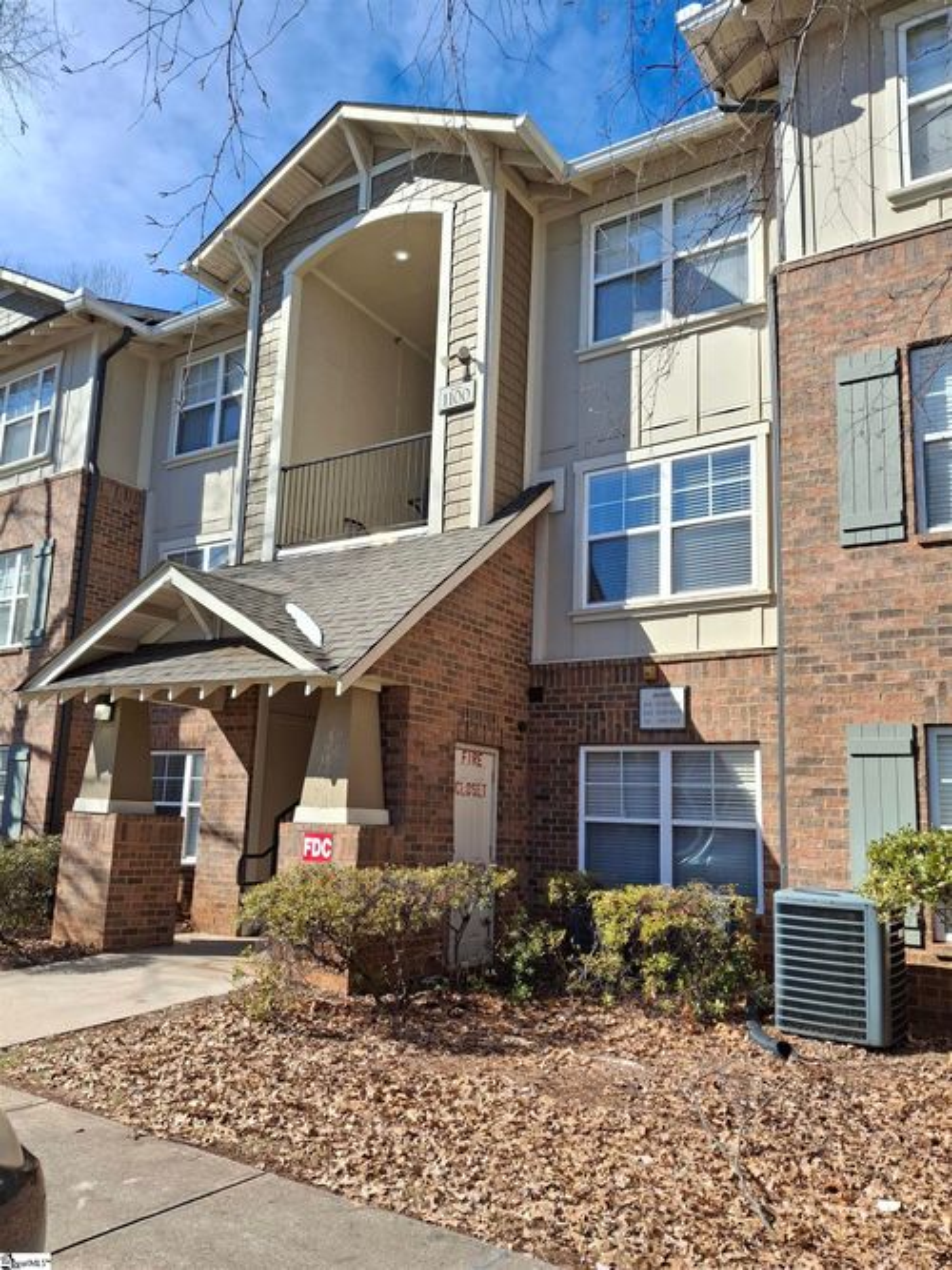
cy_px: 635
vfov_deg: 69.4
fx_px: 917
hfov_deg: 54.9
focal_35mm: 25
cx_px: 476
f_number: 1.8
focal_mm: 4.69
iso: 32
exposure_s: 1/1980
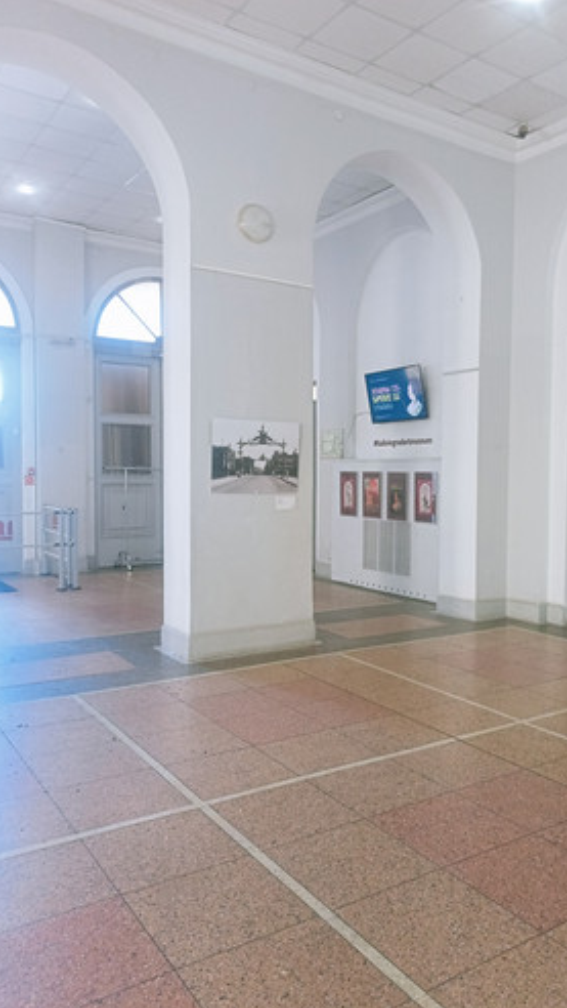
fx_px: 828
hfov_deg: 37.4
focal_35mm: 31
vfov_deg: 62.6
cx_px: 372
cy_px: 508
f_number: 1.8
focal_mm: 4.69
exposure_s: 1/50
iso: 370
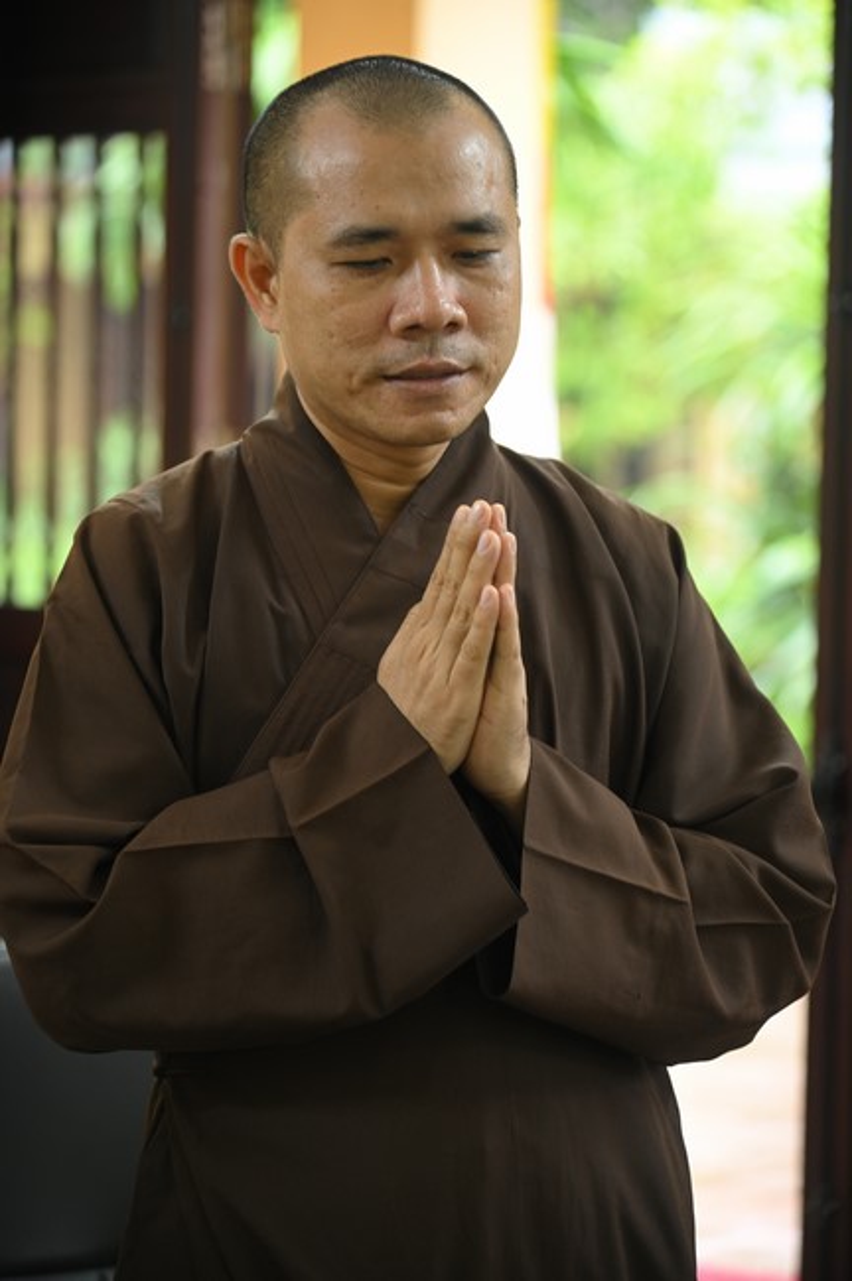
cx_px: 426
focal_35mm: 120
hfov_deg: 11.4
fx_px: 4269
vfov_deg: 17.1
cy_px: 640
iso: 720
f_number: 4
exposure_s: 1/40
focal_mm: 120
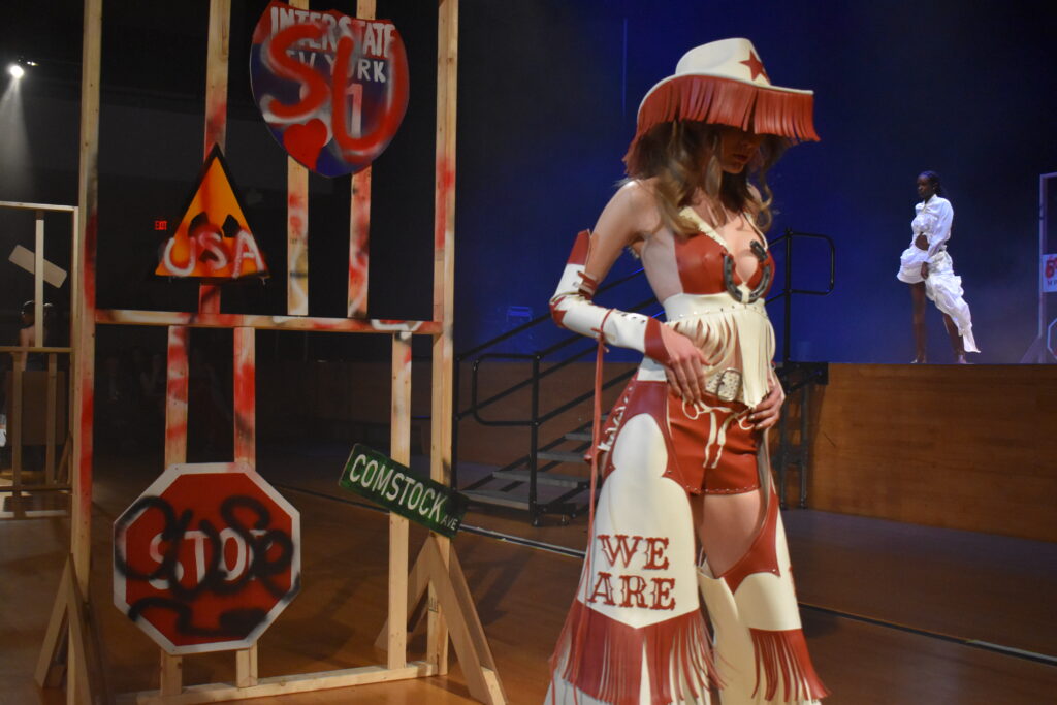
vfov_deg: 31.9
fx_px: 1233
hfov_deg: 46.4
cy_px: 352
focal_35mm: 42
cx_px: 528
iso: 3200
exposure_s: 1/400
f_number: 4.2
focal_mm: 28
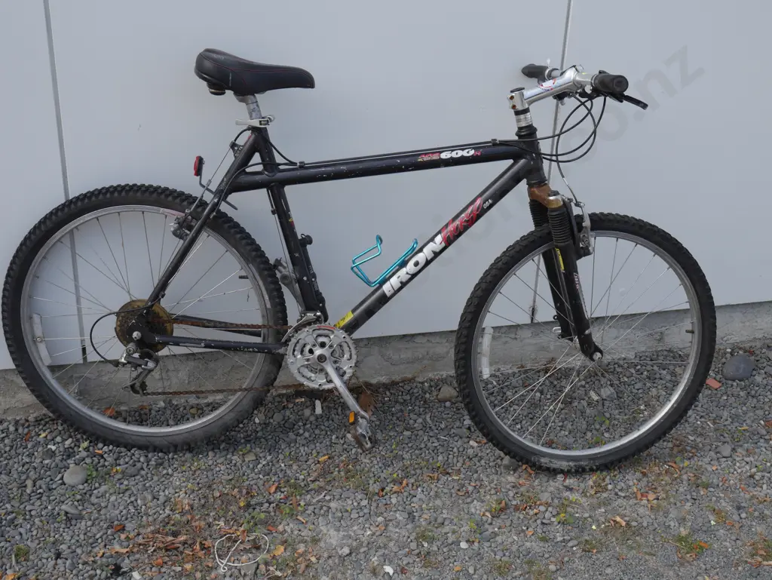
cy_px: 290
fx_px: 892
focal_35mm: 40
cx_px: 386
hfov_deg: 46.8
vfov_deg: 36.0
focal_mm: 20
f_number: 7.1
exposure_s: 1/250
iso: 200
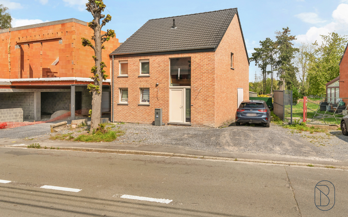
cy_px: 96
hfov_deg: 66.5
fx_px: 266
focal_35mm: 28
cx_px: 175
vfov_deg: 44.4
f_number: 8
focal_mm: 25
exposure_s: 1/3200
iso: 800
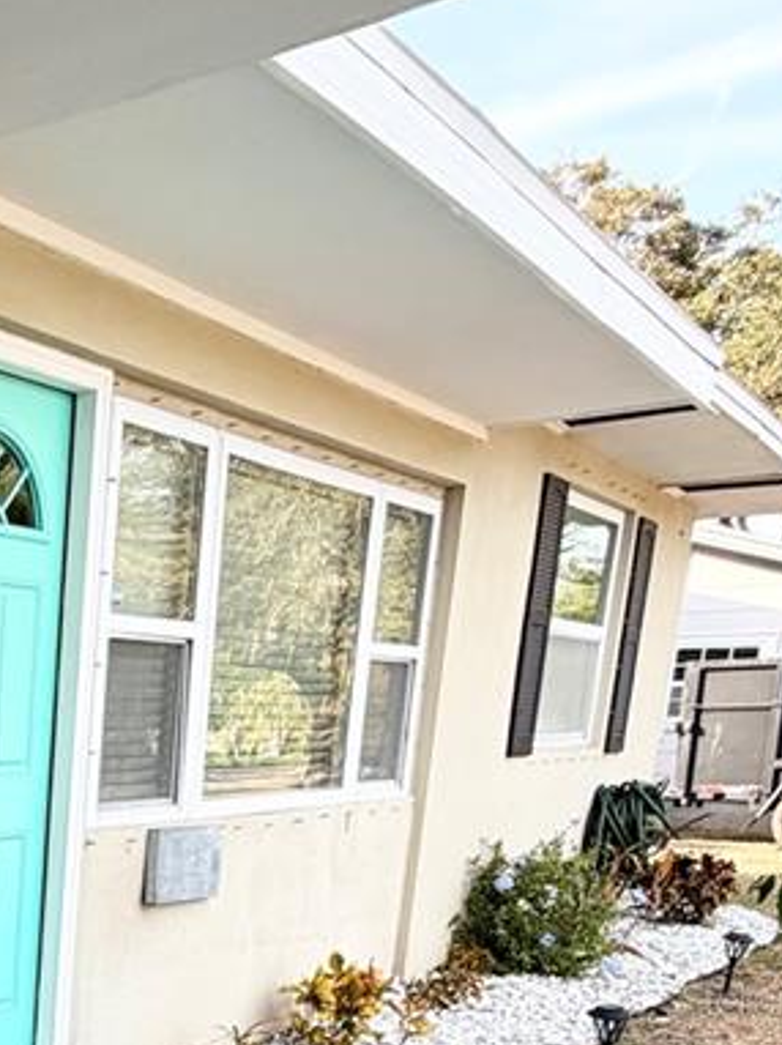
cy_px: 998
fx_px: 1327
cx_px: -355
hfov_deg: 25.6
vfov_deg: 39.0
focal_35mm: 44
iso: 50
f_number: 2.2
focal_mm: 2.22
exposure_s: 1/197
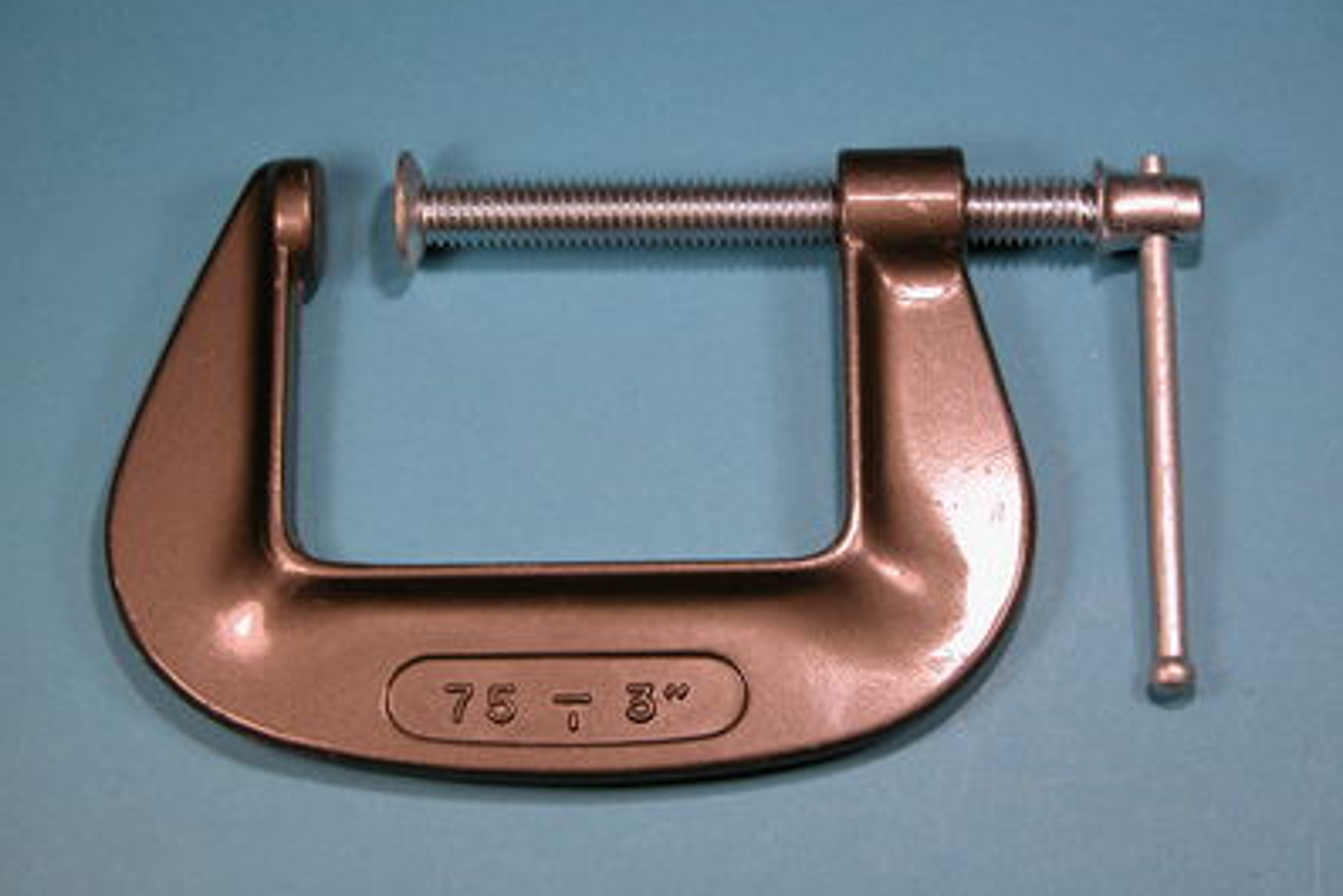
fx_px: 4180
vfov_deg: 12.2
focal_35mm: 112
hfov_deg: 18.3
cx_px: 670
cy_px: 460
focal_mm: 27.3
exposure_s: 1/53.6
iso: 100
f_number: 3.7
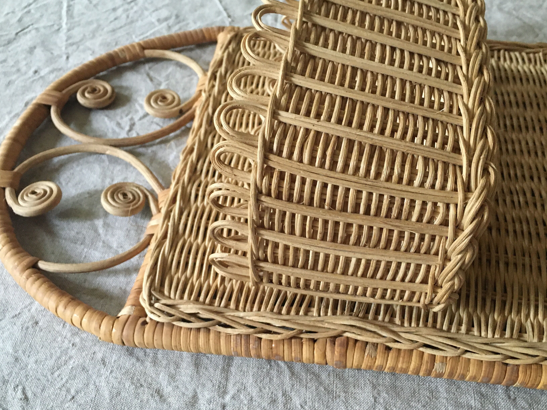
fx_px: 569
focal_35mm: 36
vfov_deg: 39.6
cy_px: 220
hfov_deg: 51.3
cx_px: 301
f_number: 2.2
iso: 200
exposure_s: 1/17
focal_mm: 4.15
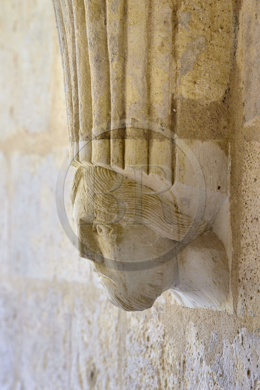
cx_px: 130
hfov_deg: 8.6
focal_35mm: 160
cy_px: 195
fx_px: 1735
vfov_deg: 12.8
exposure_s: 1/60
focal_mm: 160
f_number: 6.3
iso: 800
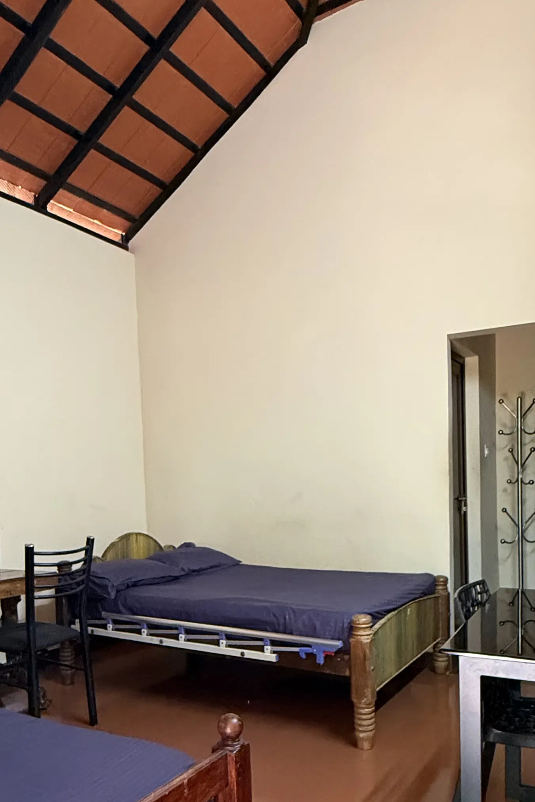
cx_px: 250
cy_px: 523
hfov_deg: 45.0
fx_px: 646
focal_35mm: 29
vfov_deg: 62.4
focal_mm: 2.22
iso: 640
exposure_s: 1/50
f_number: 2.2
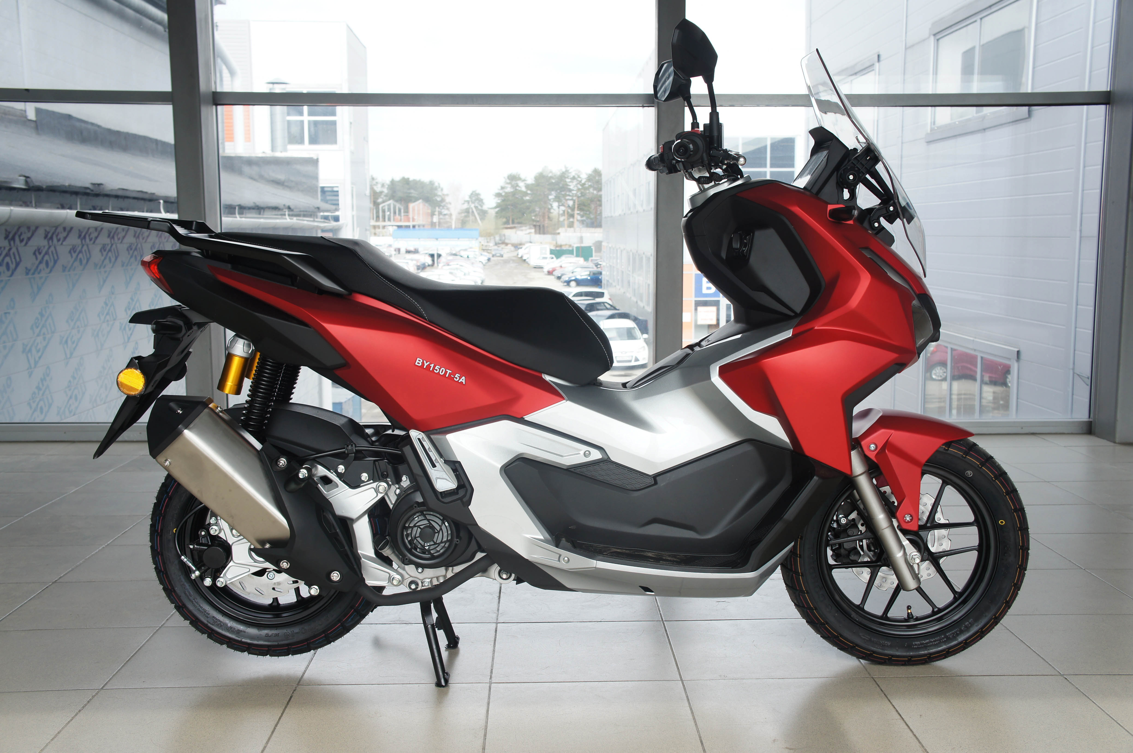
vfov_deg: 35.4
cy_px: 376
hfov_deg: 51.3
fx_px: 1179
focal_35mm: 38
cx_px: 566
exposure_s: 1/160
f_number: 6.3
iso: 200
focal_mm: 25
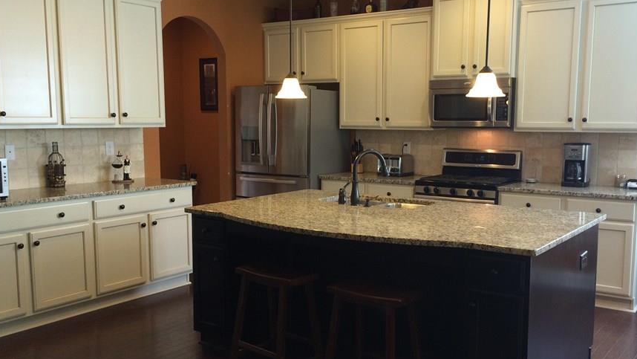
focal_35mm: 39
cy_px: 202
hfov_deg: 51.6
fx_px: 659
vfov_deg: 30.4
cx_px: 339
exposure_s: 1/30
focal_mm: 4.12
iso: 100
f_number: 2.2
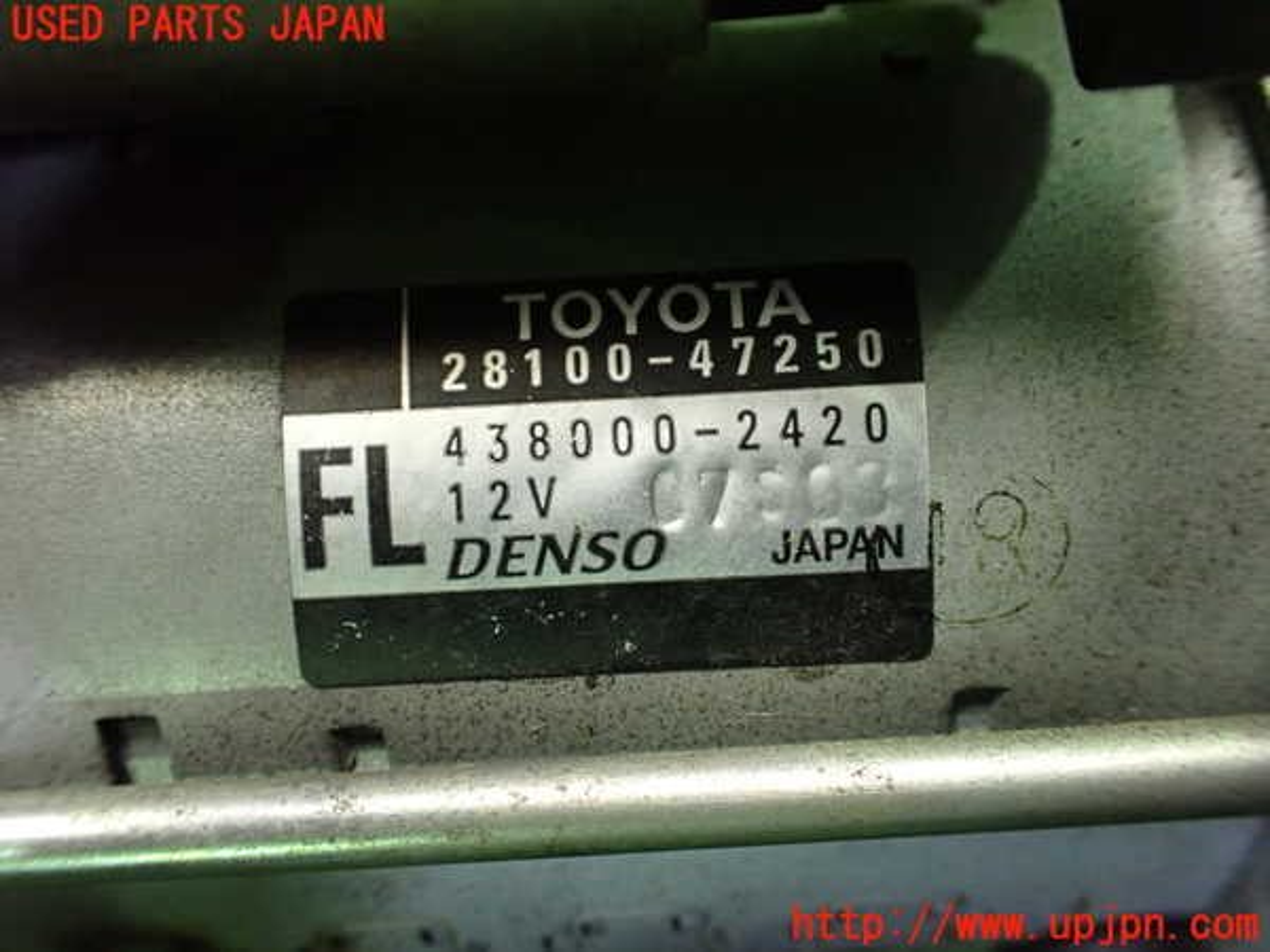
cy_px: 476
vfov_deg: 46.8
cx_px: 635
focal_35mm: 30
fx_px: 1101
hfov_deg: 60.0
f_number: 2.3
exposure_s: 1/40
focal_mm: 5.4
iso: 800
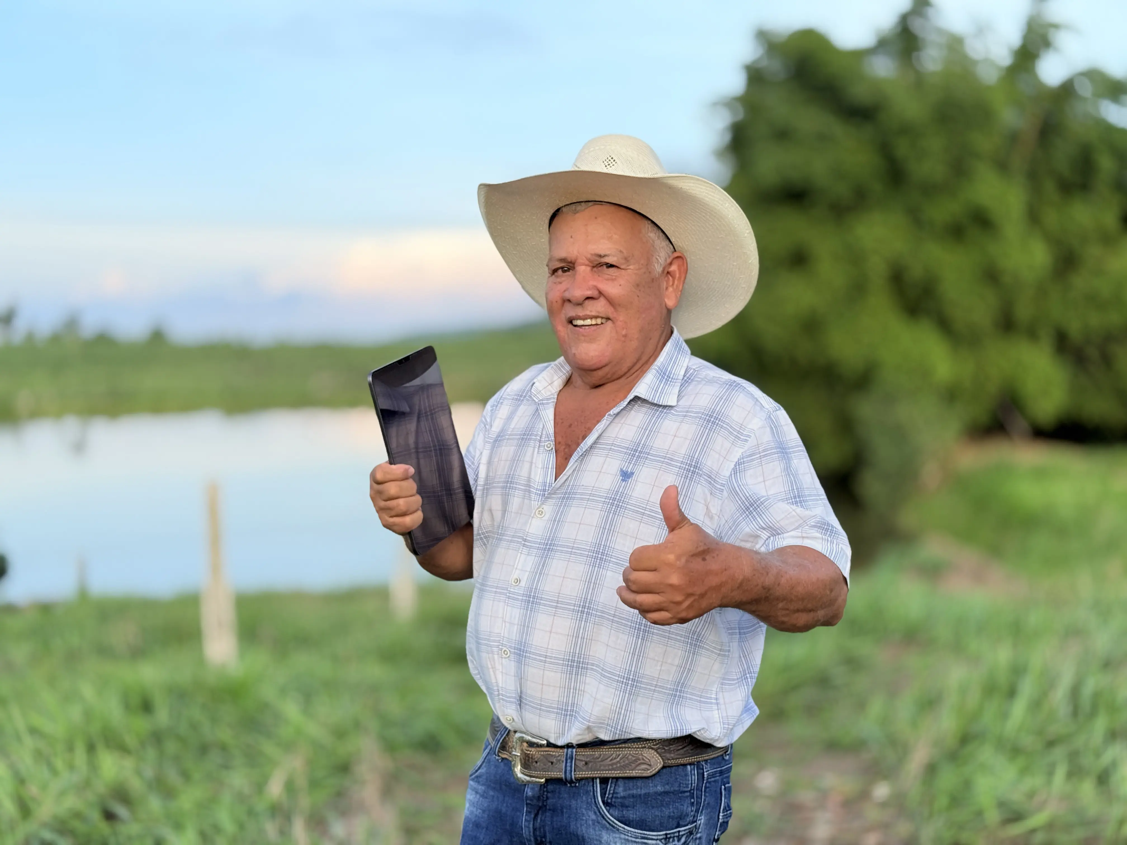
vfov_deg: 30.3
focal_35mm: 48
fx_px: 1563
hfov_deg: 39.7
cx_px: 564
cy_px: 422
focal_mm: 6.76
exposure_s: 1/1027
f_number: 1.78
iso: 64
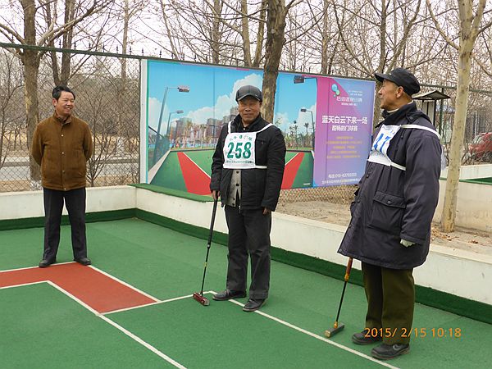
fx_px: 569
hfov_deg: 46.8
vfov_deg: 36.0
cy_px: 184
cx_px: 246
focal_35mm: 40
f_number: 3.9
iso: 100
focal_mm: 6.9
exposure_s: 1/100
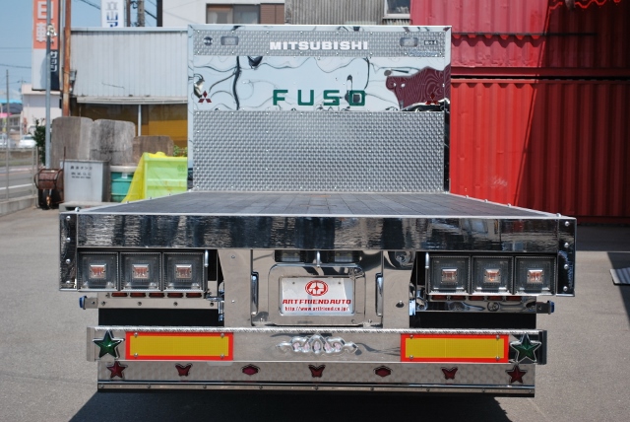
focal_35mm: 72
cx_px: 315
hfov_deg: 28.0
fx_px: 1261
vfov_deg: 19.0
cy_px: 211
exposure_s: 1/500
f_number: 5.6
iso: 140
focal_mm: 48
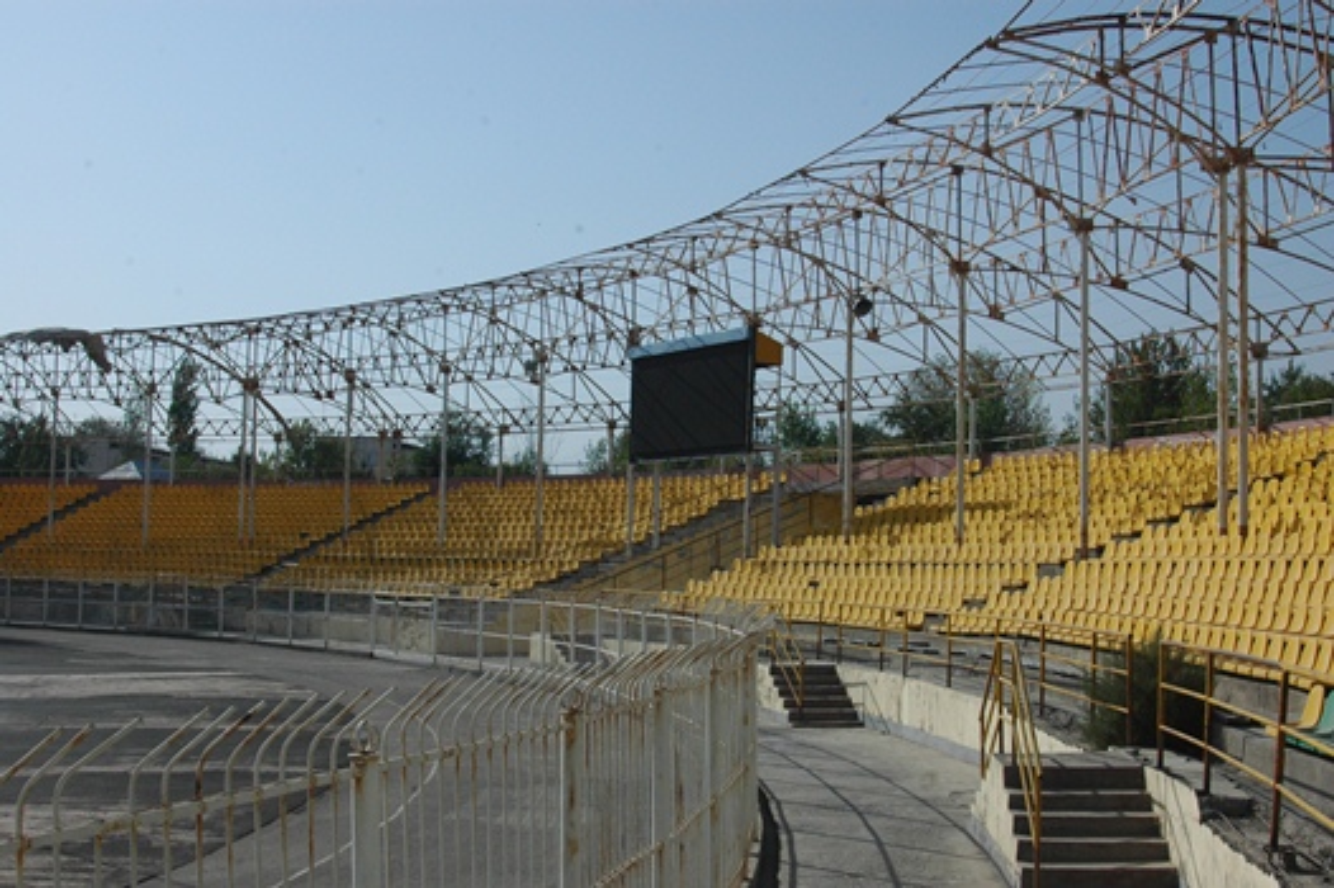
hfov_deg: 42.3
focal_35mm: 46
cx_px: 667
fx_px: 1722
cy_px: 444
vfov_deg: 28.9
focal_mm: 31
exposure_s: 1/500
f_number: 11
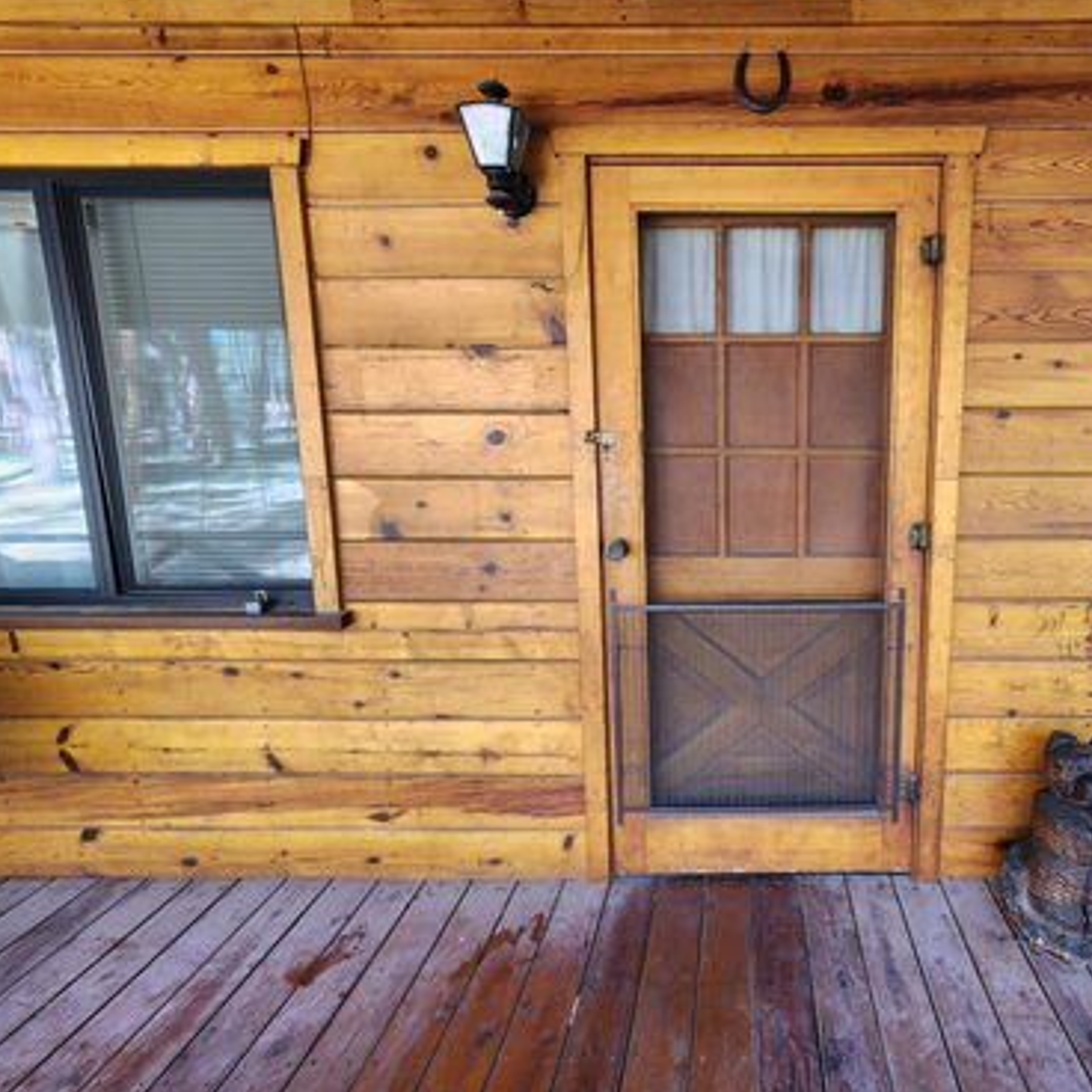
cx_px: 745
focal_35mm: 16
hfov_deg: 83.8
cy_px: 534
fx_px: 571
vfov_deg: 87.4
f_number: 2.2
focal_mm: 2.2
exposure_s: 1/60
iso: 160
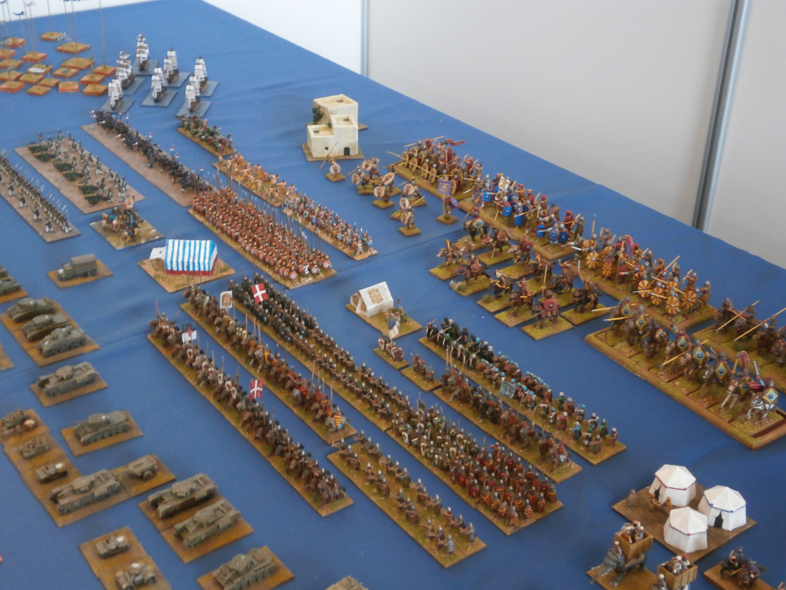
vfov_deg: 30.9
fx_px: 1067
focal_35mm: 47
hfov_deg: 40.4
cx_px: 393
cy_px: 295
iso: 200
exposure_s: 1/13
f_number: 3.4
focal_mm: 8.3
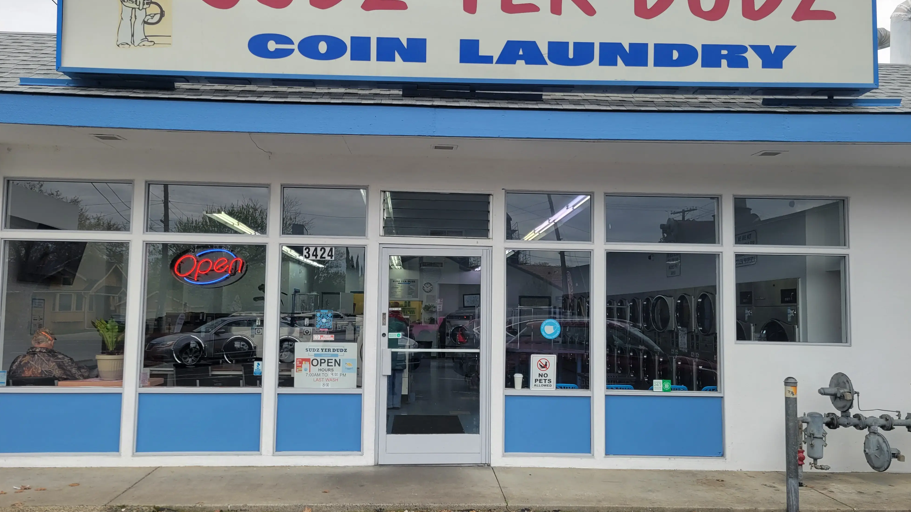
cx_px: 449
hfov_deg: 66.1
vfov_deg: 40.2
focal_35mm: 29
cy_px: 274
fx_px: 701
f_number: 1.8
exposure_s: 1/575
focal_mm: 5.4
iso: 40
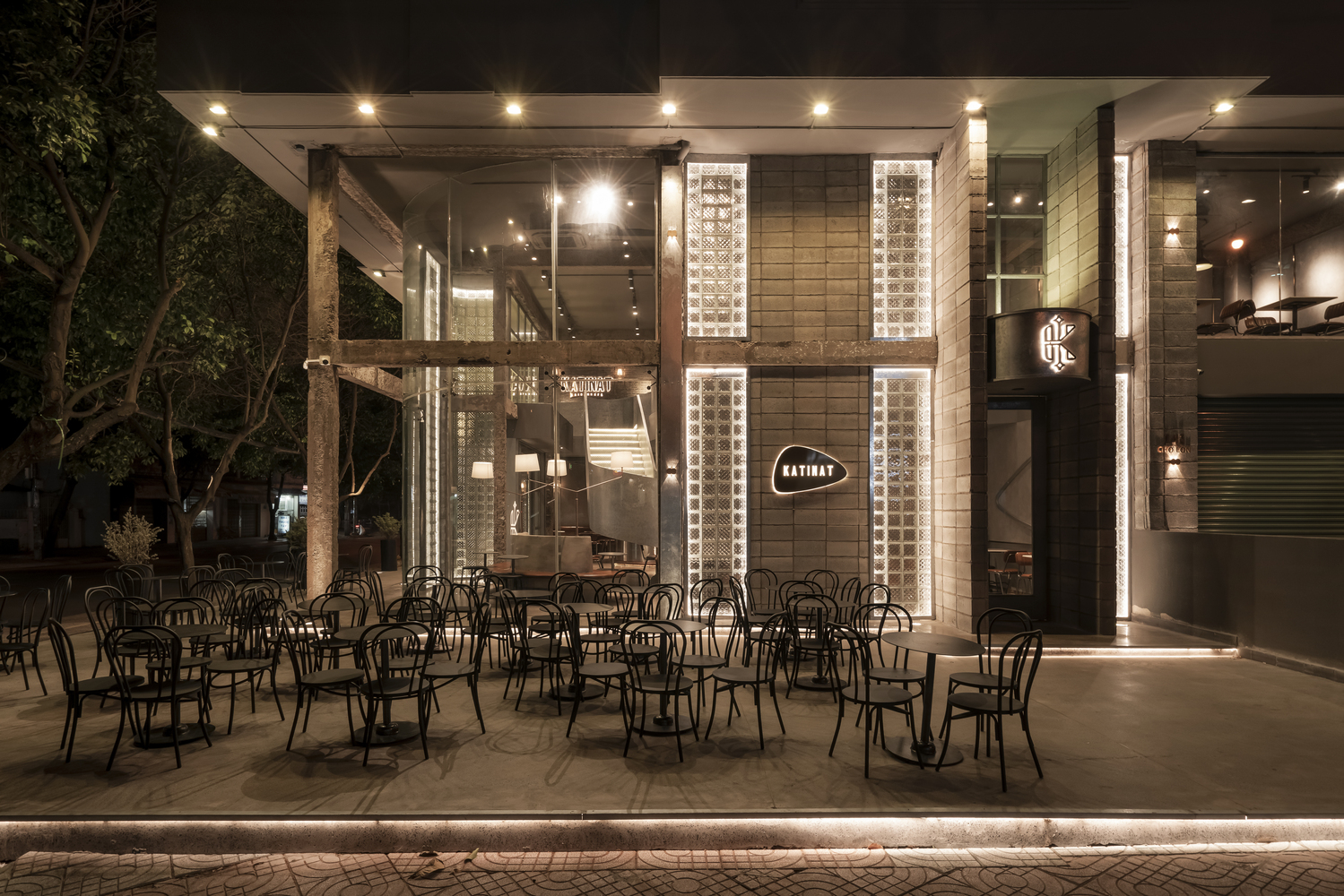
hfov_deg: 93.3
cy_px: 448
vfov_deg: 70.5
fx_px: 635
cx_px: 672
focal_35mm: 17
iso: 125
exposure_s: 1/2
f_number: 9
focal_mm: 17
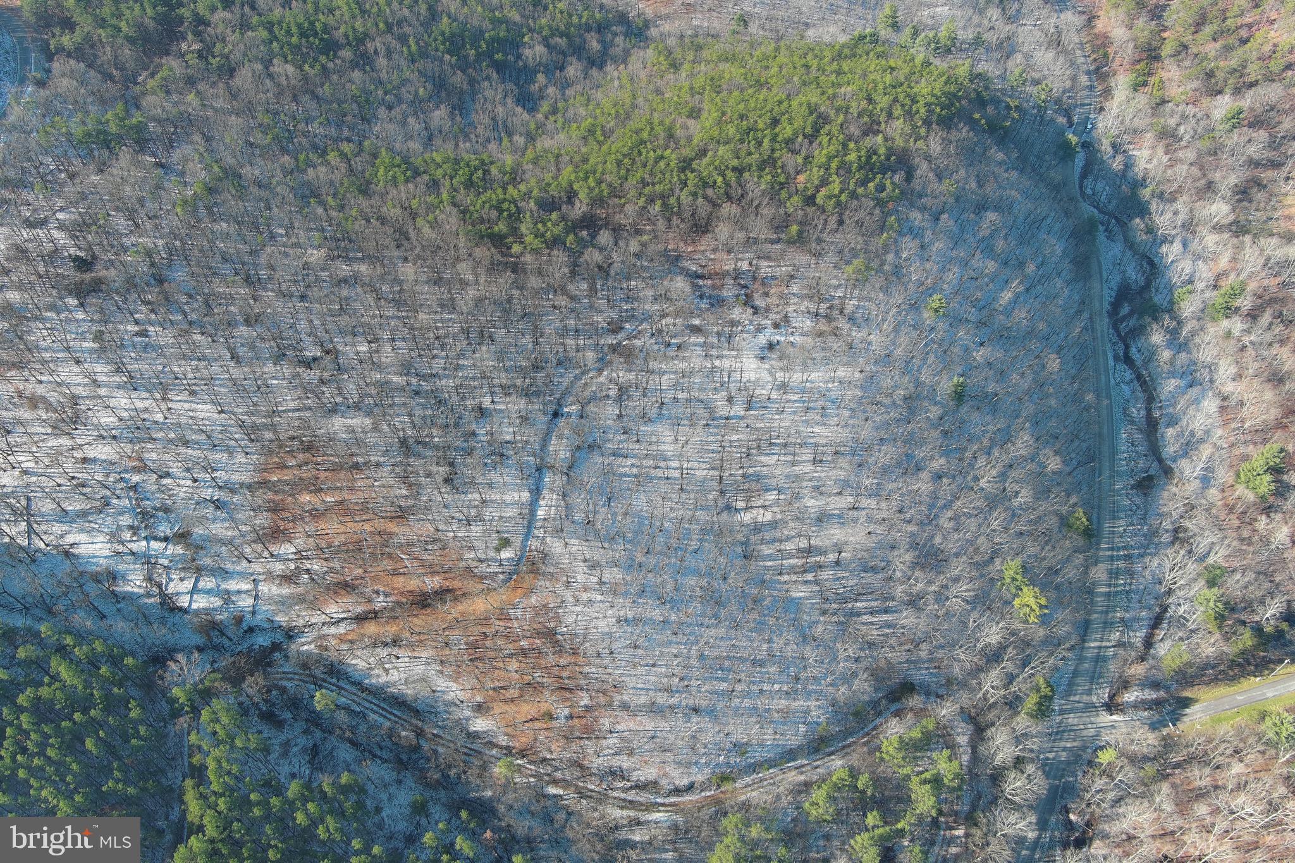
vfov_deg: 45.0
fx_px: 1043
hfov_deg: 63.7
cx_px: 648
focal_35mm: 29
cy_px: 432
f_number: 2.8
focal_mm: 10.57
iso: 100
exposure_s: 1/296
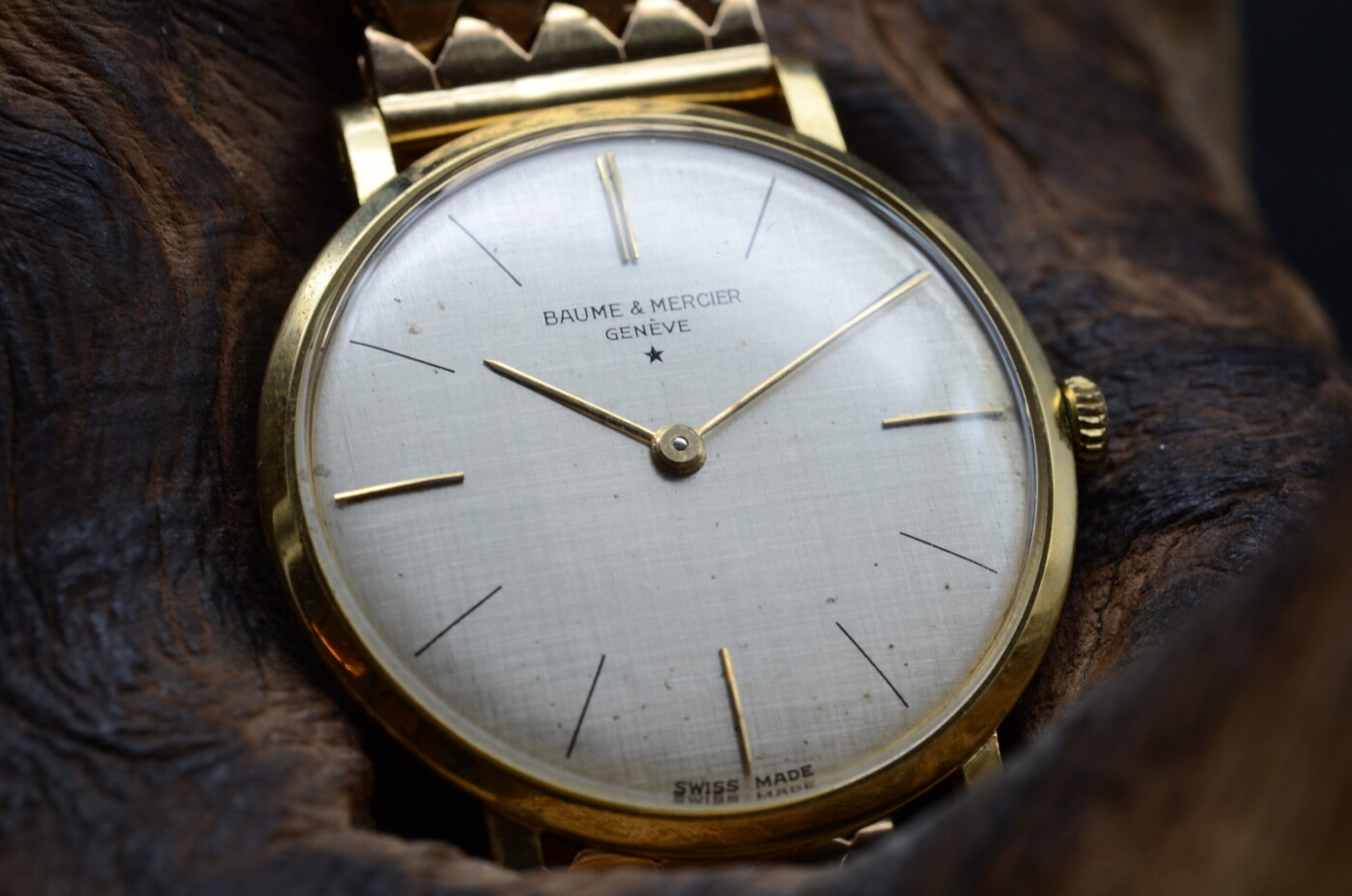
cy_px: 448
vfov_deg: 15.1
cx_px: 676
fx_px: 3374
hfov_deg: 22.7
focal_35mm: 90
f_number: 11
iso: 250
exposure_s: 1/50
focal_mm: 60
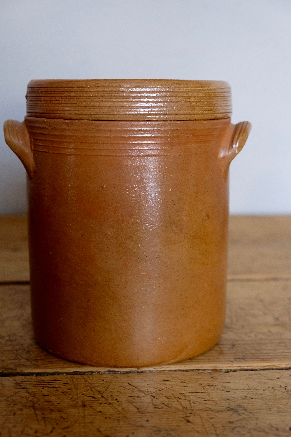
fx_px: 618
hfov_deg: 26.5
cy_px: 218
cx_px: 146
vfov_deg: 38.9
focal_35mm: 51
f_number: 4
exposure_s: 1/60
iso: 2500
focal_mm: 34.3
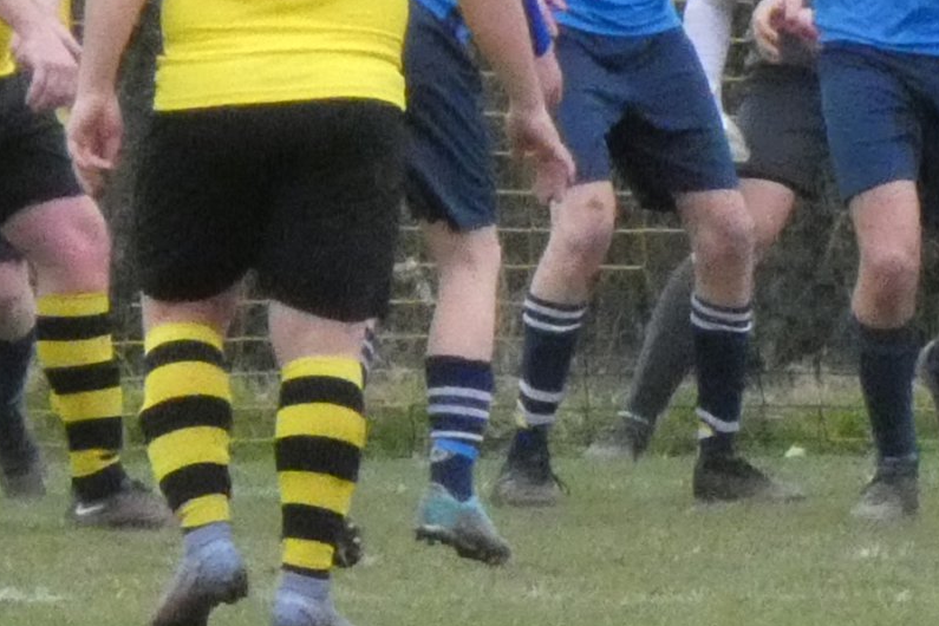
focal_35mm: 970
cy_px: -51
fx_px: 25299
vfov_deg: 1.4
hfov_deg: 2.1
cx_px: 915
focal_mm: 64.9
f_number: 5.6
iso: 1600
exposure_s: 1/1000
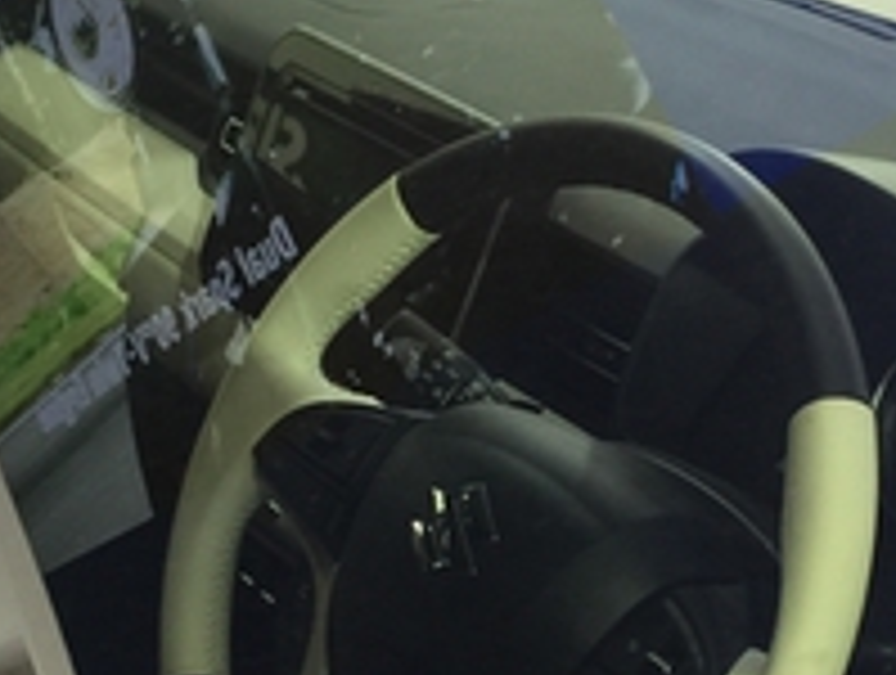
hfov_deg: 24.4
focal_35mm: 80
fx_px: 2074
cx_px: 428
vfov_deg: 18.1
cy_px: 646
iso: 32
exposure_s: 1/15
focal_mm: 4.15
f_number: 2.2
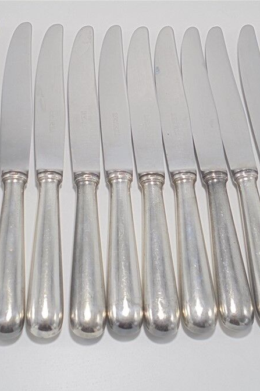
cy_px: 196
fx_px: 650
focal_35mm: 60
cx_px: 120
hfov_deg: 22.6
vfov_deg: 33.4
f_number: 4.5
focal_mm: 7.8
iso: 100
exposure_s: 1/30
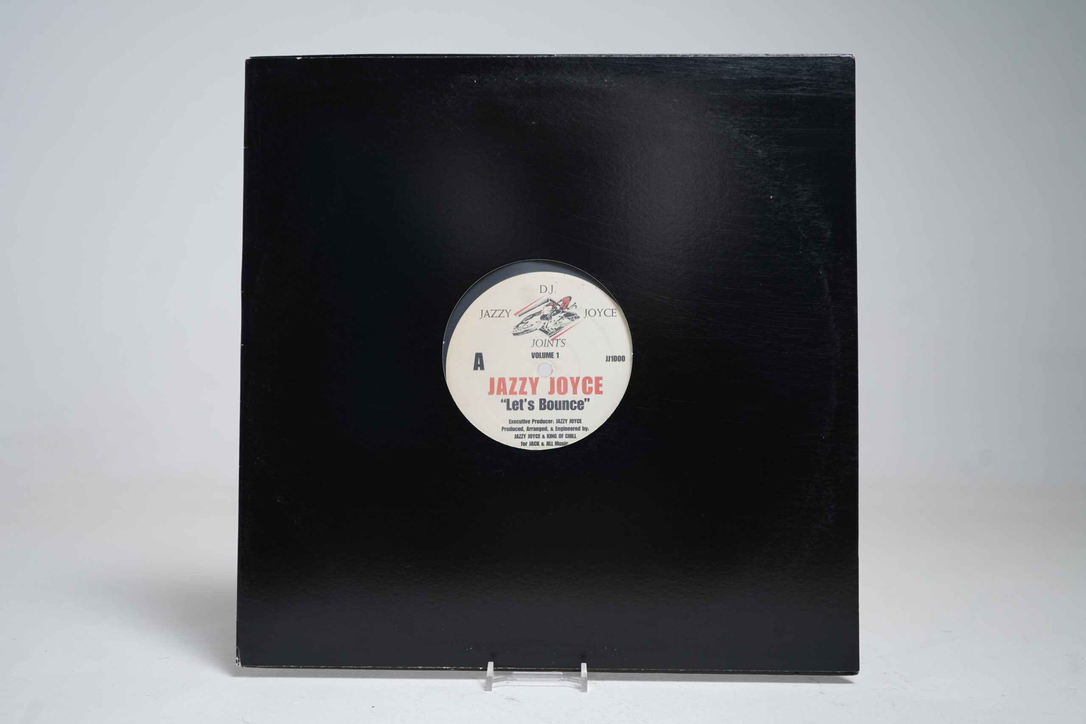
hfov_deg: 55.8
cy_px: 362
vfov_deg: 38.9
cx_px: 543
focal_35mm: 34
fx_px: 1026
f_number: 5
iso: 64
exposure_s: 1/6
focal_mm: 34
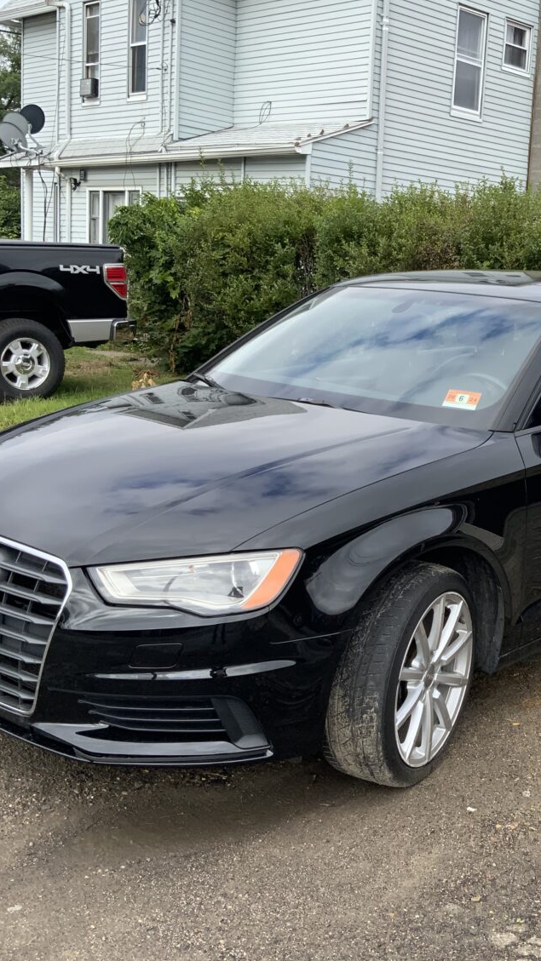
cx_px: 473
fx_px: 1097
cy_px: 478
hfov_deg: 26.9
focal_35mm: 43
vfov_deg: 47.4
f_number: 1.8
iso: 16
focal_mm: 3
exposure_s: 1/666
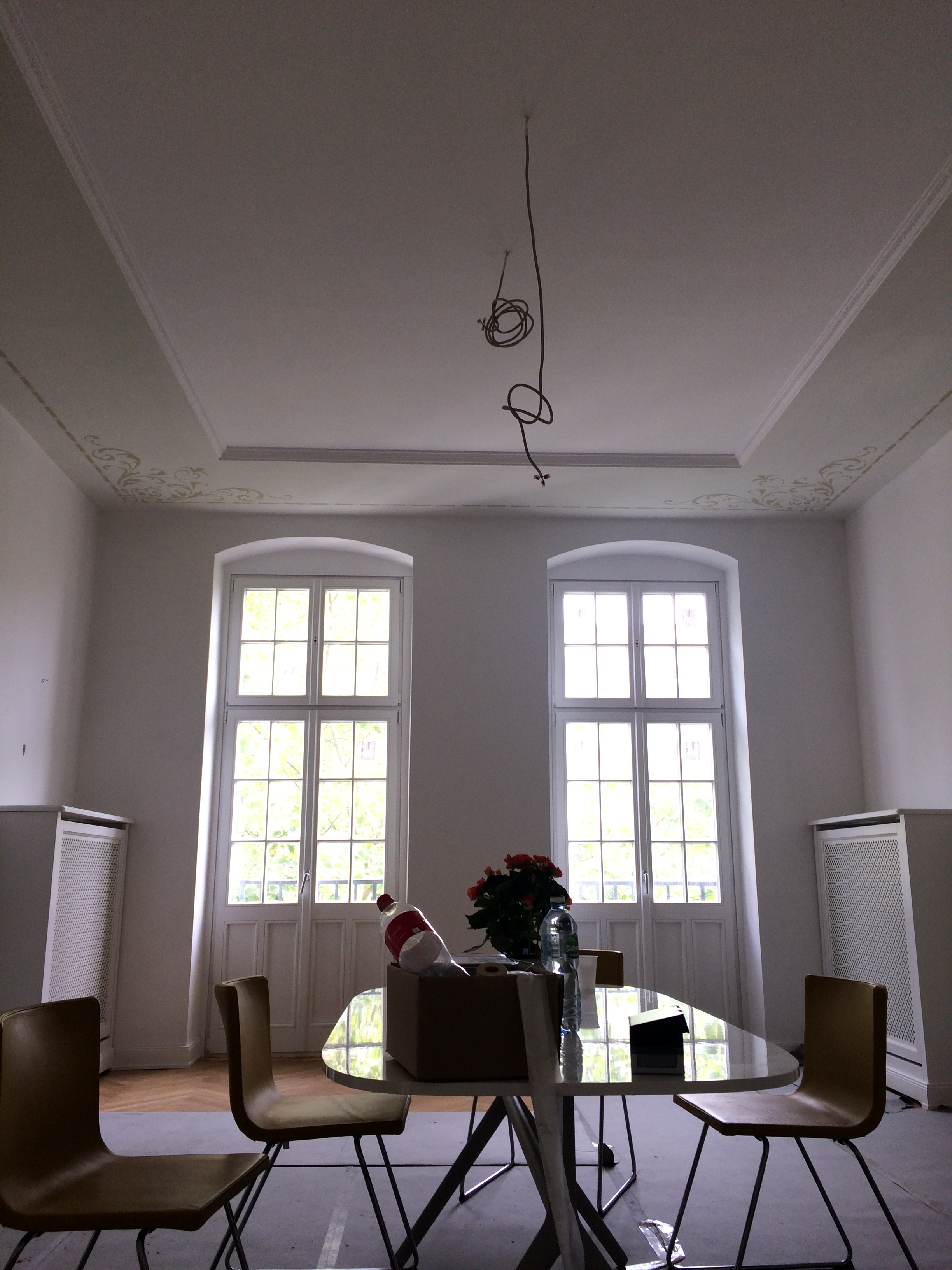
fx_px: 1063
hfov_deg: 48.2
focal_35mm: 29
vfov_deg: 61.7
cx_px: 476
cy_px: 635
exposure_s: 1/100
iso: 32
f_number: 2.2
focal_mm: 4.15
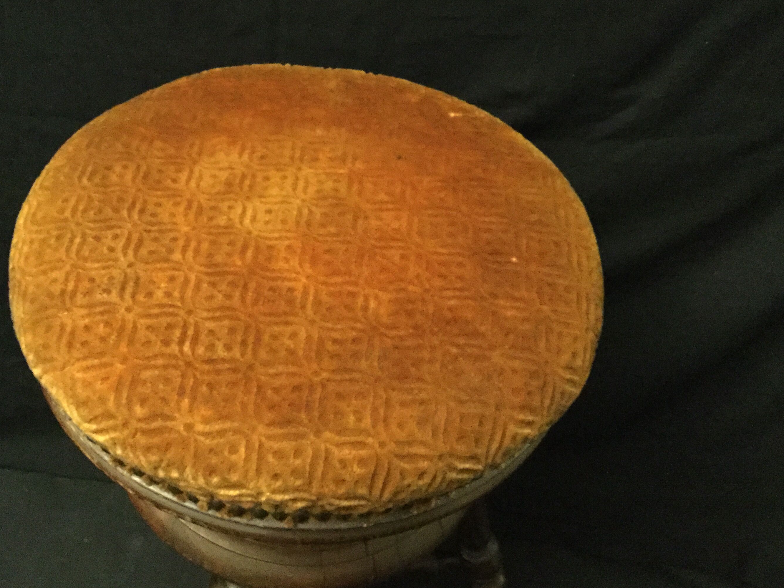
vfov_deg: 37.6
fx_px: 861
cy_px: 240
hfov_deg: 48.9
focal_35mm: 38
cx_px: 343
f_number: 2.4
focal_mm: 3.3
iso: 800
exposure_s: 1/17
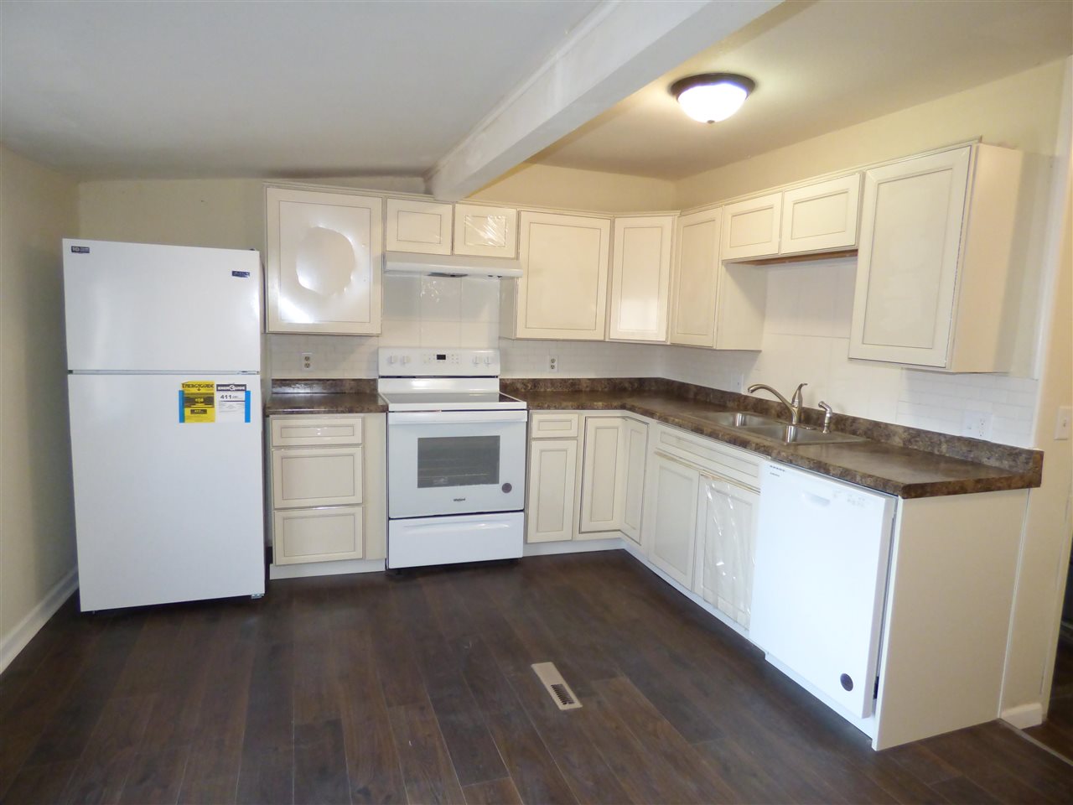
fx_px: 620
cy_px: 402
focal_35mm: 20
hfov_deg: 81.7
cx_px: 536
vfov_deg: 66.0
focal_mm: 3.58
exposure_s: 1/60
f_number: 2.8
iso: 500
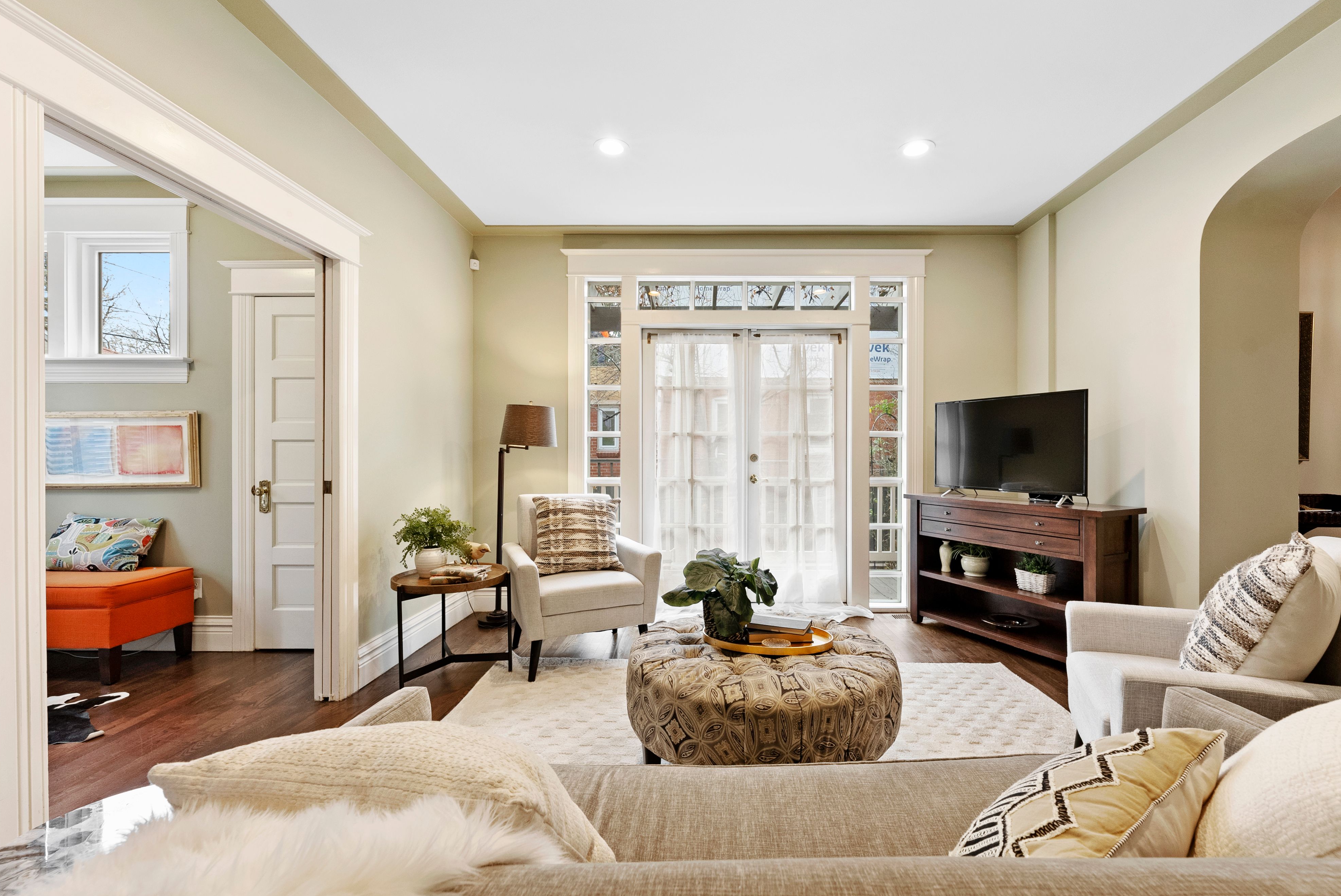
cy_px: 444
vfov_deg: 77.4
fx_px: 559
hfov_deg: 100.4
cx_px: 676
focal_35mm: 15
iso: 800
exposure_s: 1/10
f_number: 8
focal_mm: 14
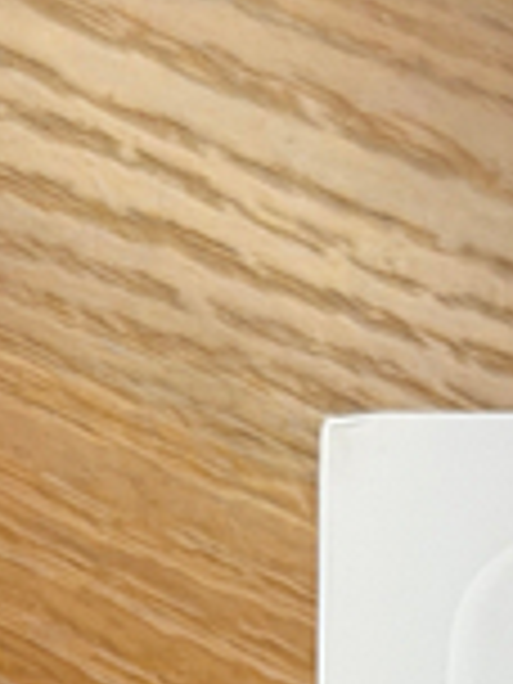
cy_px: 1570
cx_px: 974
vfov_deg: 7.8
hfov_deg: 6.1
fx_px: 4683
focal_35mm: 237
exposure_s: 1/76
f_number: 1.78
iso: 50
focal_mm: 6.76
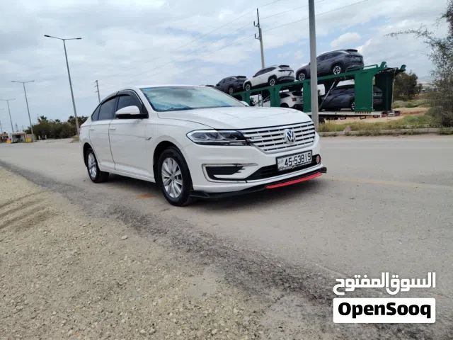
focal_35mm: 24
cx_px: 226
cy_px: 170
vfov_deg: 56.8
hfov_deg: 71.6
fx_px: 314
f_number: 1.75
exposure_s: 1/945
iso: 100
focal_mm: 5.25
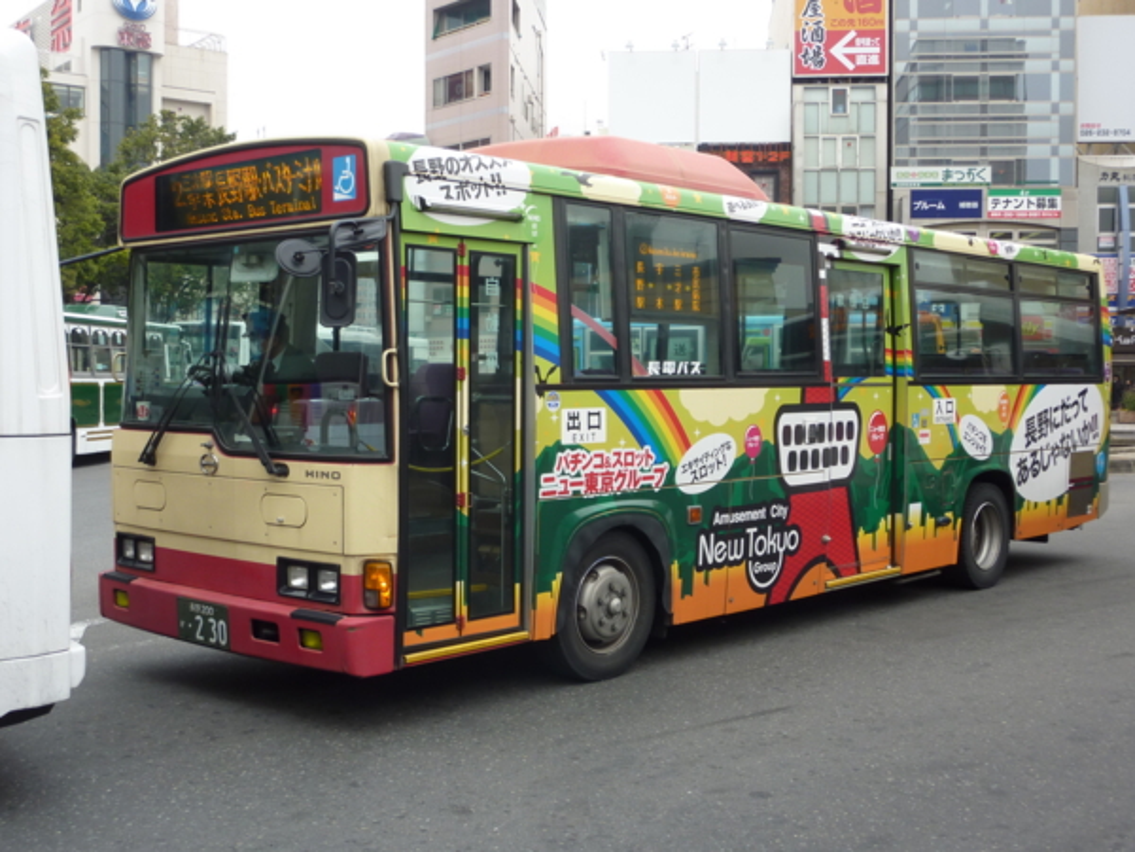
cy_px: 426
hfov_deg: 44.8
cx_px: 568
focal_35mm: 42
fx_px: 1377
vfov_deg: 34.3
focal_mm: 6.9
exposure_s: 1/100
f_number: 3.7
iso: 80
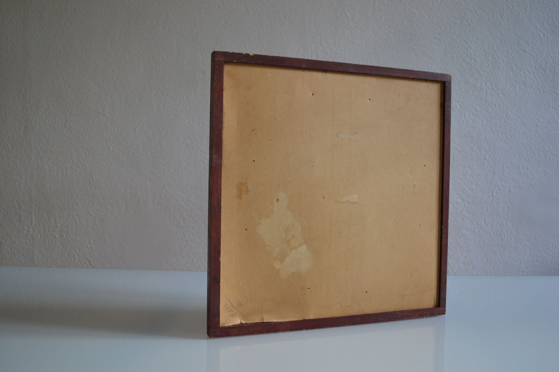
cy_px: 186
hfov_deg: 57.2
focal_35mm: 33
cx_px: 280
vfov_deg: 40.0
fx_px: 512
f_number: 4
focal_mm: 22
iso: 400
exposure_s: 1/50
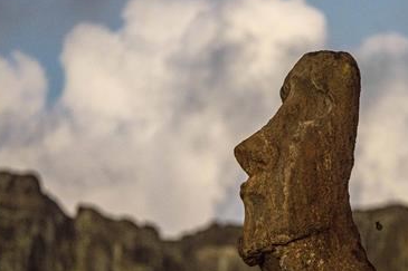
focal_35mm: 356
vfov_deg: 3.9
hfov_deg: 5.8
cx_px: 276
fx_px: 4033
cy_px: 178
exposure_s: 1/320
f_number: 2.8
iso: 2000
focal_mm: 200
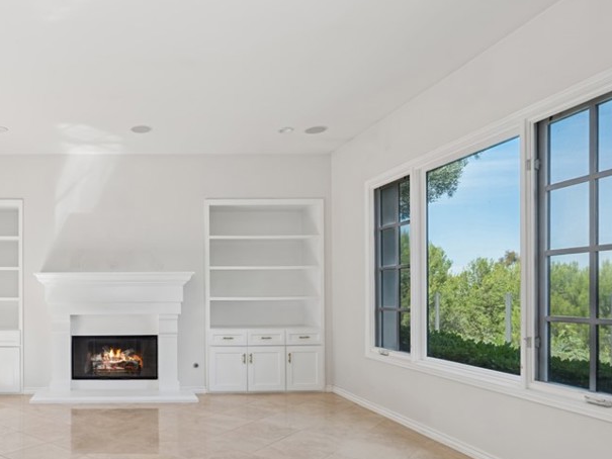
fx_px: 460
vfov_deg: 52.4
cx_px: 126
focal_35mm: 26
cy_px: 293
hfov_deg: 61.9
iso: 100
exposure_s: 1/125
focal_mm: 16
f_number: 9
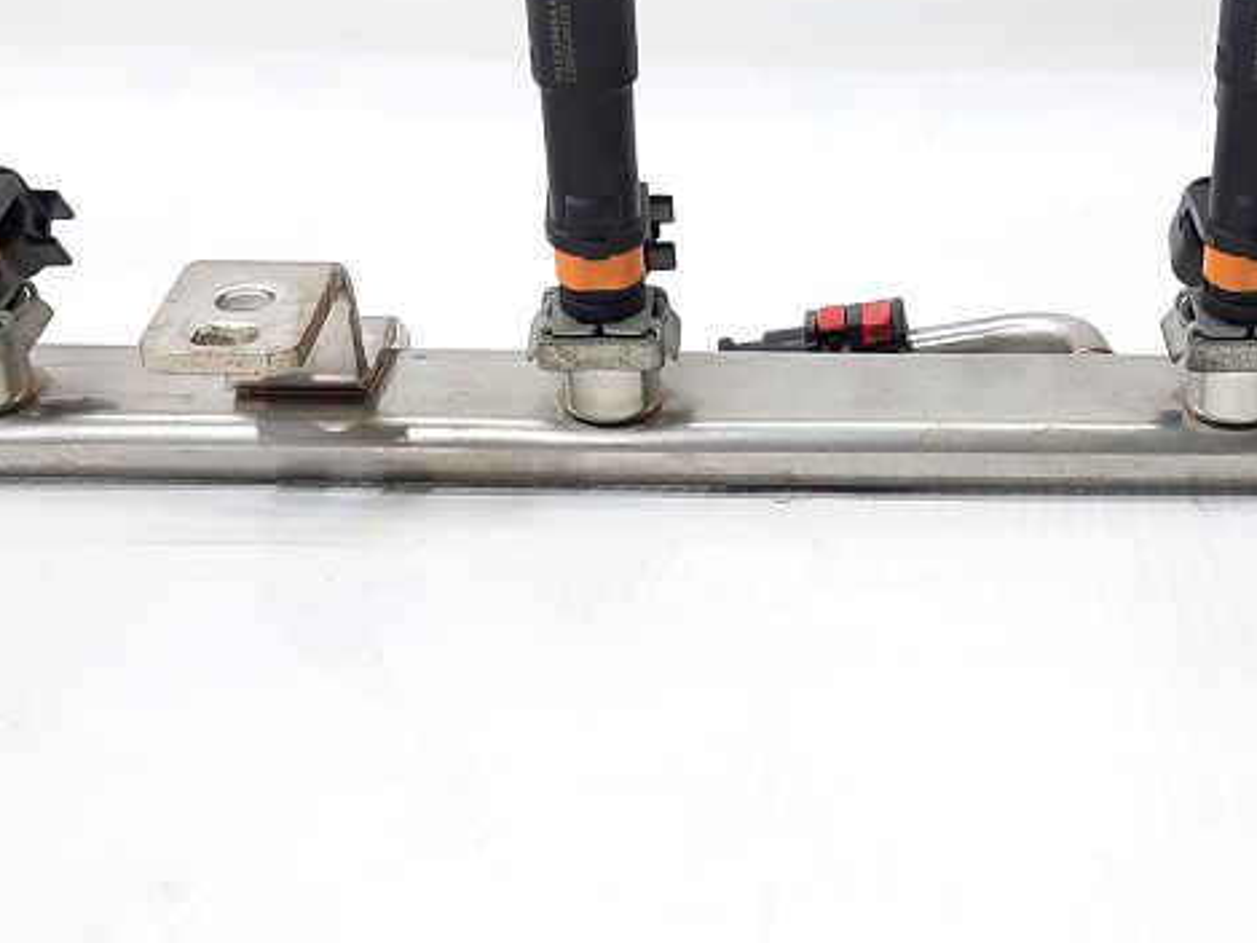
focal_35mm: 64
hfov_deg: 29.8
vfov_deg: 22.6
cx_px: 919
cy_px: 758
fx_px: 2325
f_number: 2
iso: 64
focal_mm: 4.6
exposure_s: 1/50
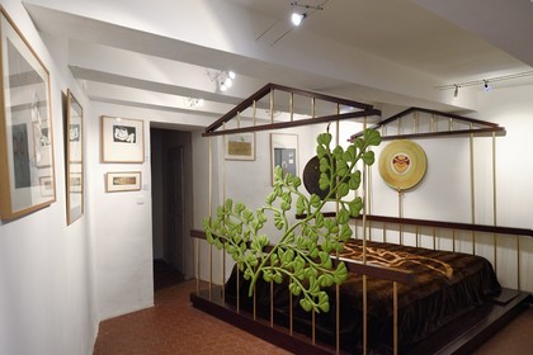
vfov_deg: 53.1
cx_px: 266
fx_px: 355
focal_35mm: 24
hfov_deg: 73.7
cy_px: 178
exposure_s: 1/60
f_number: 7.1
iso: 1000
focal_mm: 24
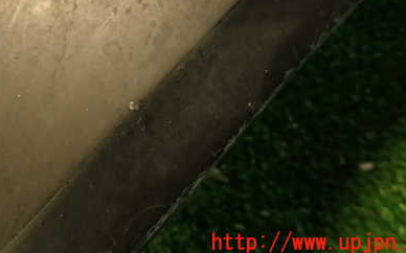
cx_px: 134
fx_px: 453
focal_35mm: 41
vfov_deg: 29.8
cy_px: 21
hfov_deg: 47.4
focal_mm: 4.5
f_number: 2
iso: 320
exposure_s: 1/30
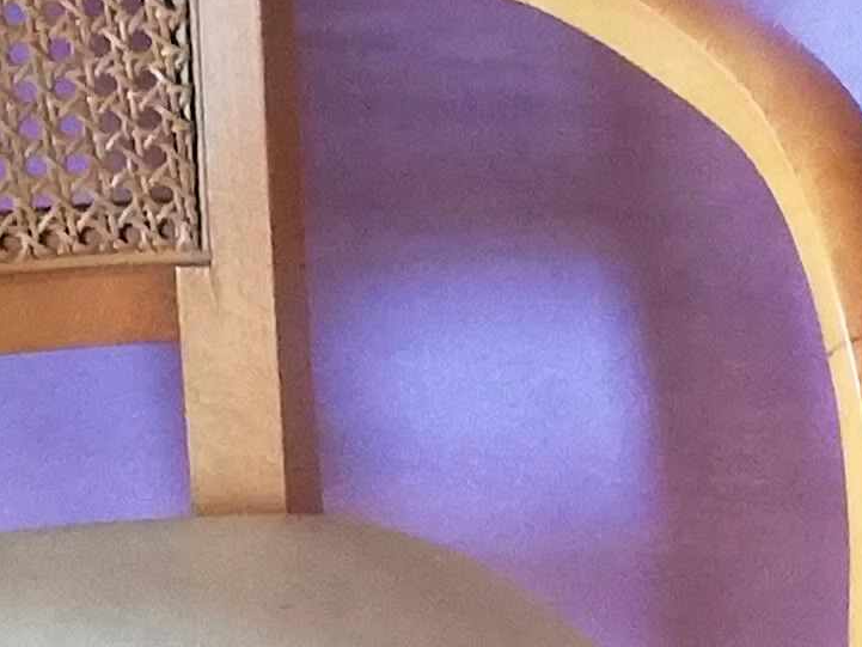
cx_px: 1166
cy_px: 590
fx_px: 4931
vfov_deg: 7.5
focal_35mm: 198
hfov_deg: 9.8
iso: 400
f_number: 2.2
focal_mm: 3.81
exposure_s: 1/25
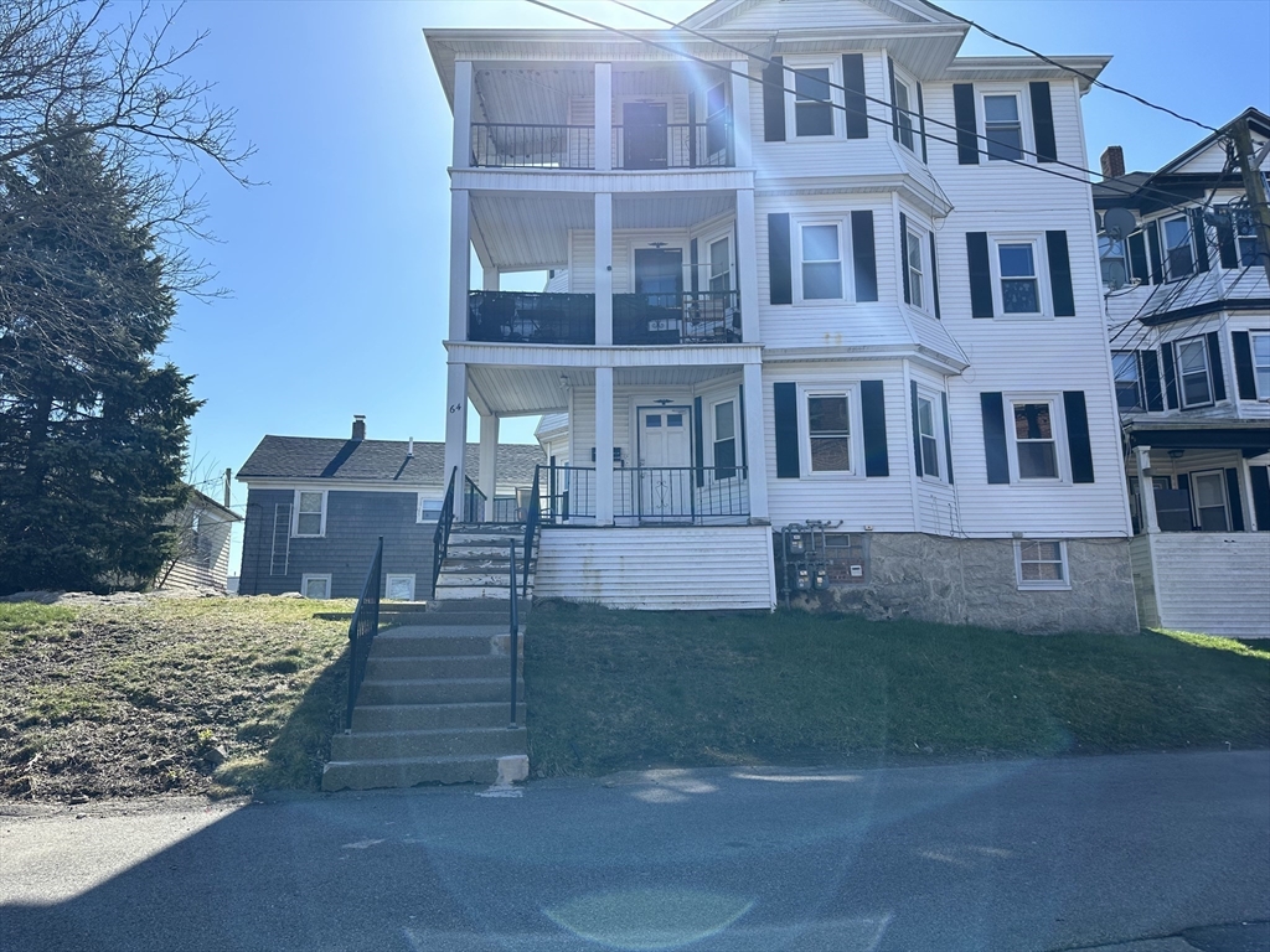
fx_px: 881
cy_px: 476
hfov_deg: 71.6
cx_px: 635
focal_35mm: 24
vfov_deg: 56.8
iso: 80
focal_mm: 6.86
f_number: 1.78
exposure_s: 1/3597
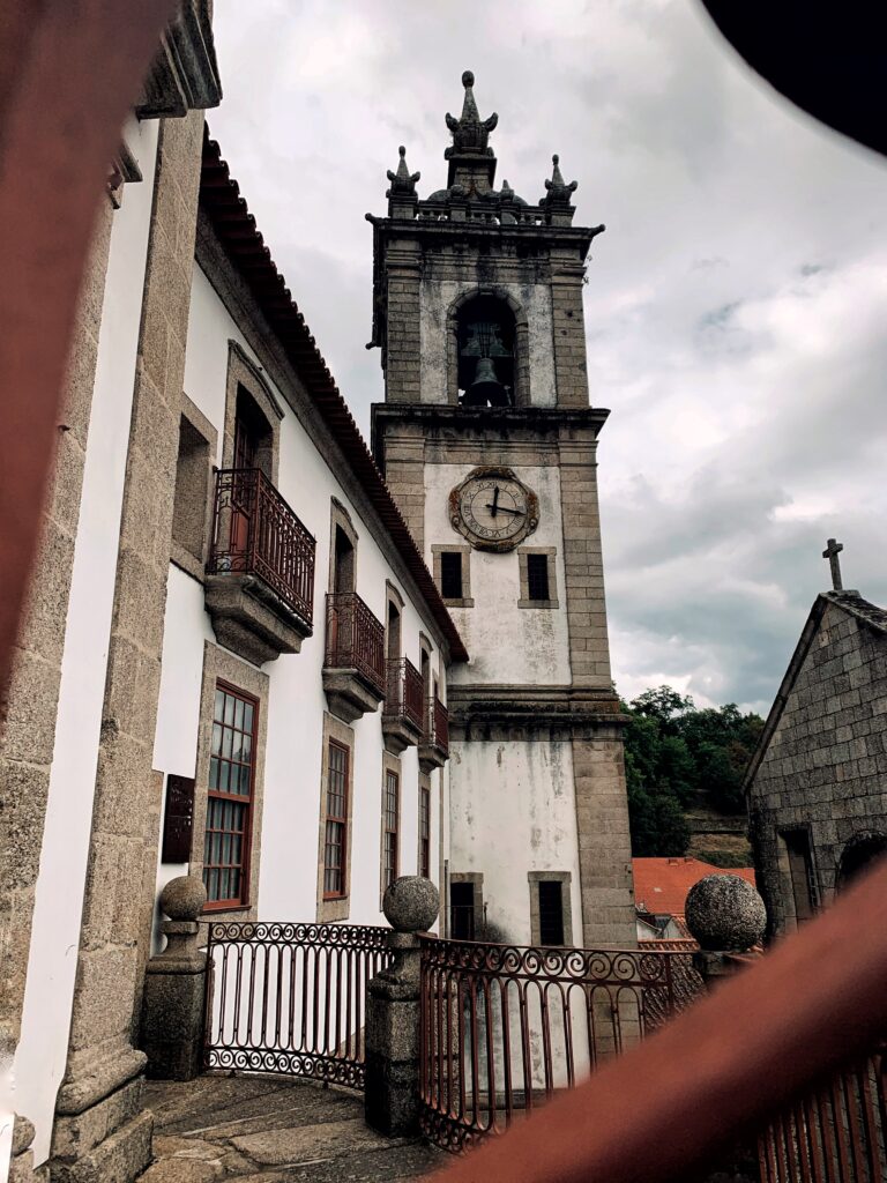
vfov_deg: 67.3
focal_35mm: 26
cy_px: 592
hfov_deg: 53.1
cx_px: 444
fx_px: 888
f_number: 1.8
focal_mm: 4.25
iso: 25
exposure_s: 1/3401
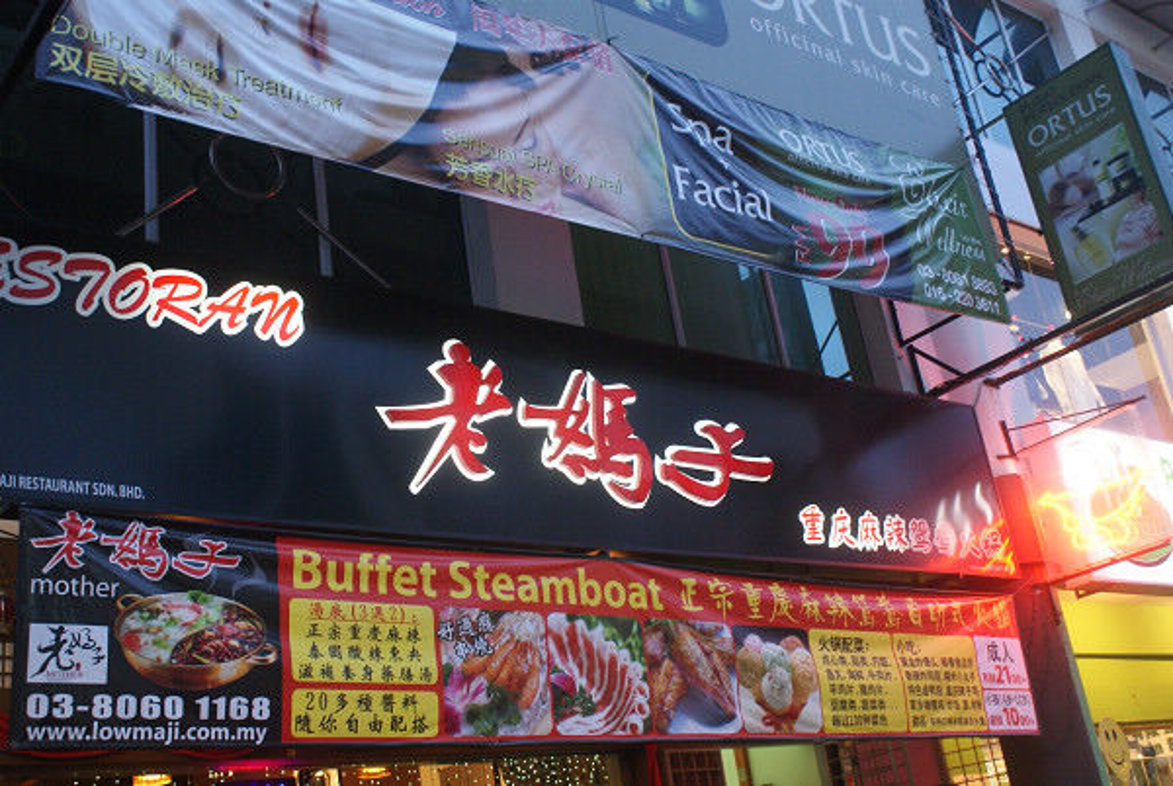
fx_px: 1273
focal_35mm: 39
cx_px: 586
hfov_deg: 49.5
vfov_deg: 34.3
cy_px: 393
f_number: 4.5
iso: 800
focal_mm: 26
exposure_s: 1/20
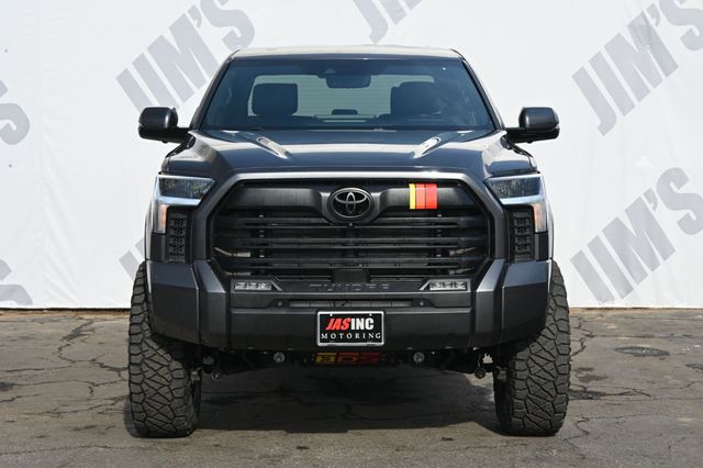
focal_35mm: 75
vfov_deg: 18.2
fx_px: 1464
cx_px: 352
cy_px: 234
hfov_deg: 27.0
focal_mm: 50
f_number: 6.3
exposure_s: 1/250
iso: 180
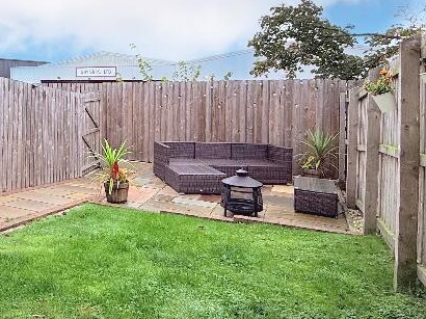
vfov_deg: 39.9
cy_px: 94
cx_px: 36
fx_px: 430
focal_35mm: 35
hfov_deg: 47.0
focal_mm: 2.22
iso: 50
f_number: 2.2
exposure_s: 1/351
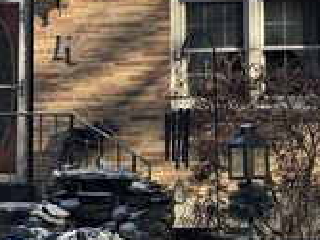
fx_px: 1330
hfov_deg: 13.7
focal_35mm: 144
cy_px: 39
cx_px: 169
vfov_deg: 10.3
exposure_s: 1/854
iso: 64
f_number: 1.78
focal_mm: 6.76
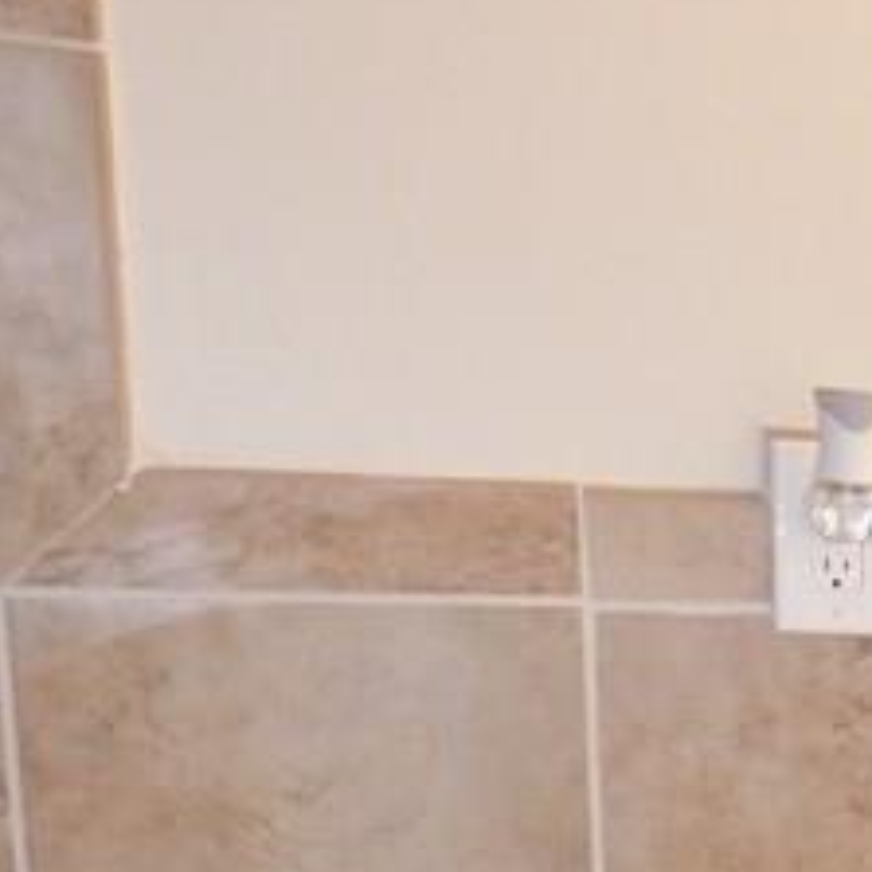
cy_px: 974
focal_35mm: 81
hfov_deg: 16.8
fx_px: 2308
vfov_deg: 20.3
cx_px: 1678
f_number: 2.8
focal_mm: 3.58
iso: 250
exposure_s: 1/60
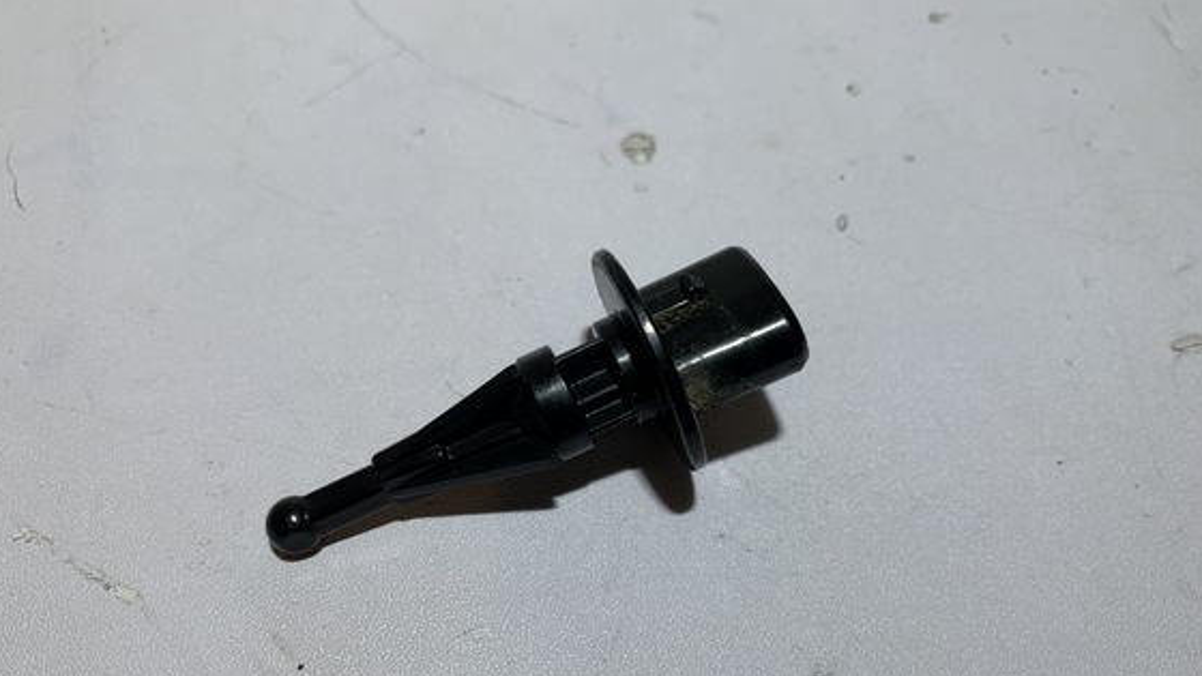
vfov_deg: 40.1
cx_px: 600
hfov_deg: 66.1
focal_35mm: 29
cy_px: 391
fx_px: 924
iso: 25
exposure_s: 1/128
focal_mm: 4.25
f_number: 1.8
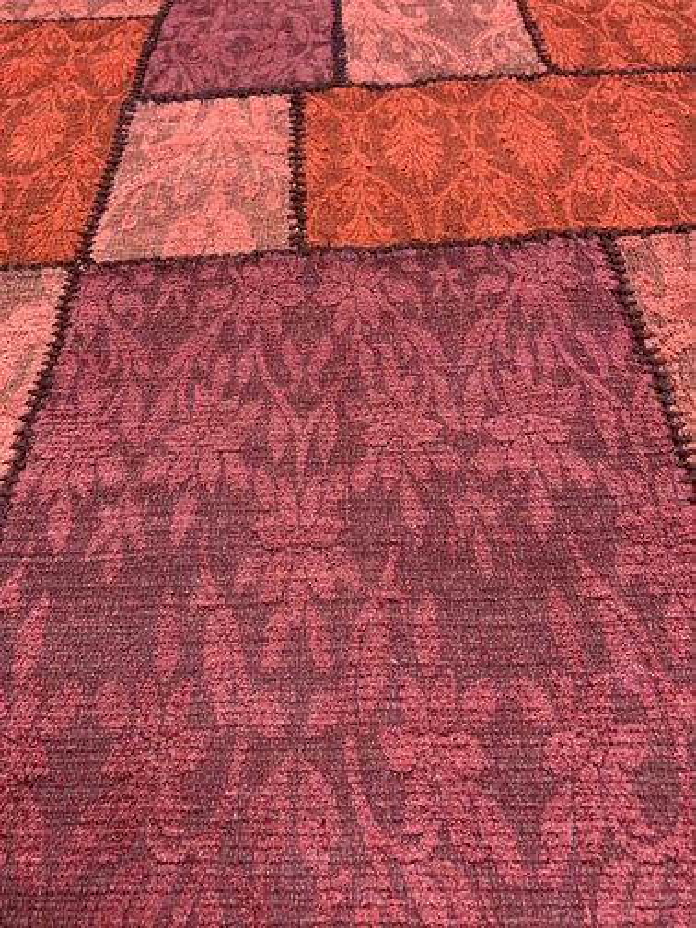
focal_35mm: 26
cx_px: 348
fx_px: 697
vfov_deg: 67.3
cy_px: 464
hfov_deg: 53.1
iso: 160
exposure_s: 1/60
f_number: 1.8
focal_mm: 4.25
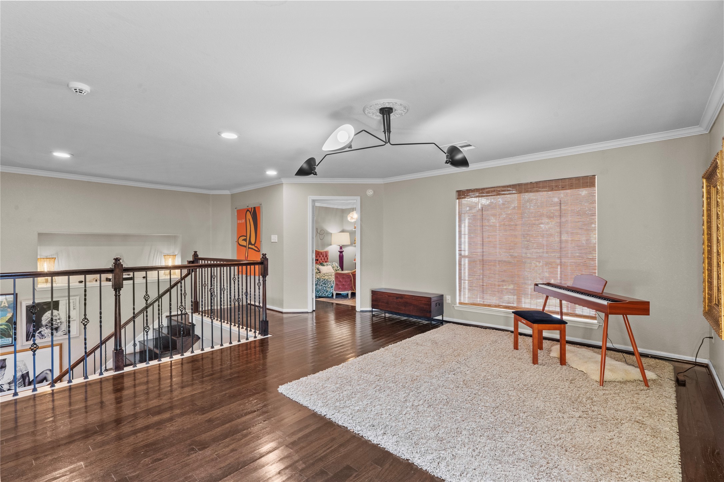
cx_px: 362
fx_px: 322
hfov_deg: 96.7
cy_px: 241
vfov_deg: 73.7
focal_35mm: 16
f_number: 11
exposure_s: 1/1.67
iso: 2000
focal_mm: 16
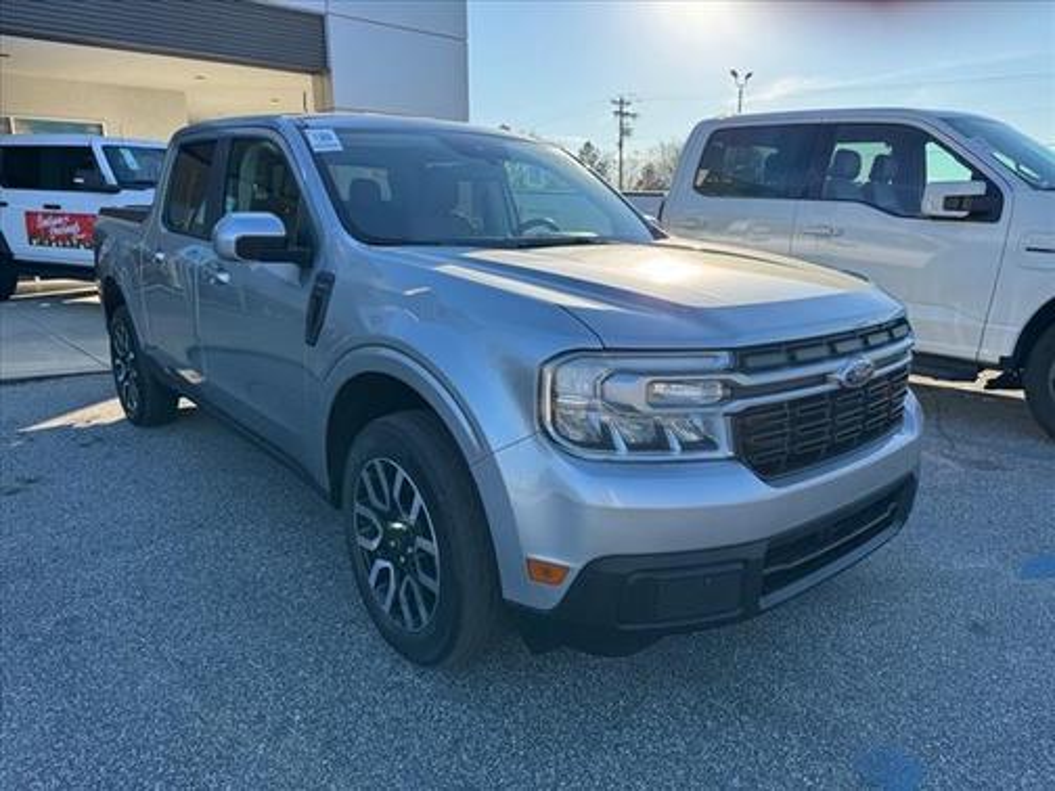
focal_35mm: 24
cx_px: 528
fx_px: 731
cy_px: 396
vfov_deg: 56.8
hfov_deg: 71.6
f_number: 1.78
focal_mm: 6.76
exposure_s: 1/1678
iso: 80
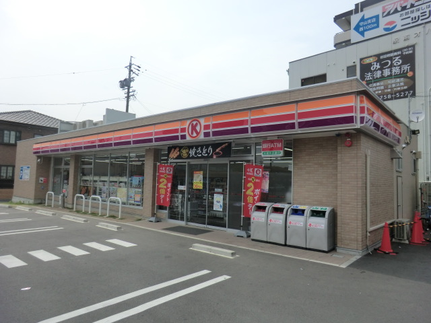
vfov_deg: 56.8
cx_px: 216
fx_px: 299
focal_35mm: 24
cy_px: 162
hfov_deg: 71.6
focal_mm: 4.3
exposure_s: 1/250
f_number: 7.5
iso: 80
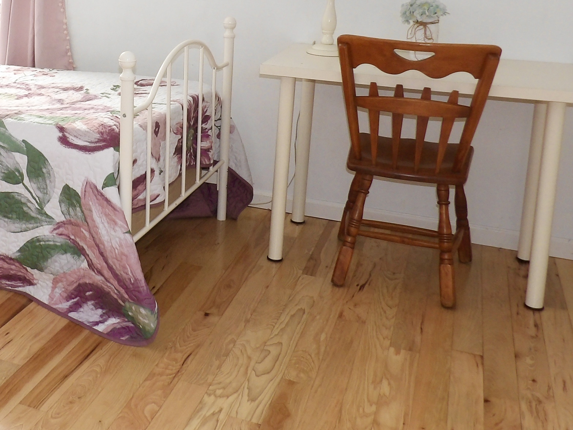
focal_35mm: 47
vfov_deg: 30.1
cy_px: 78
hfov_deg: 38.3
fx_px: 778
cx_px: 82
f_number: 3.2
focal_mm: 4.3
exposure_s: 1/33
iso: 116
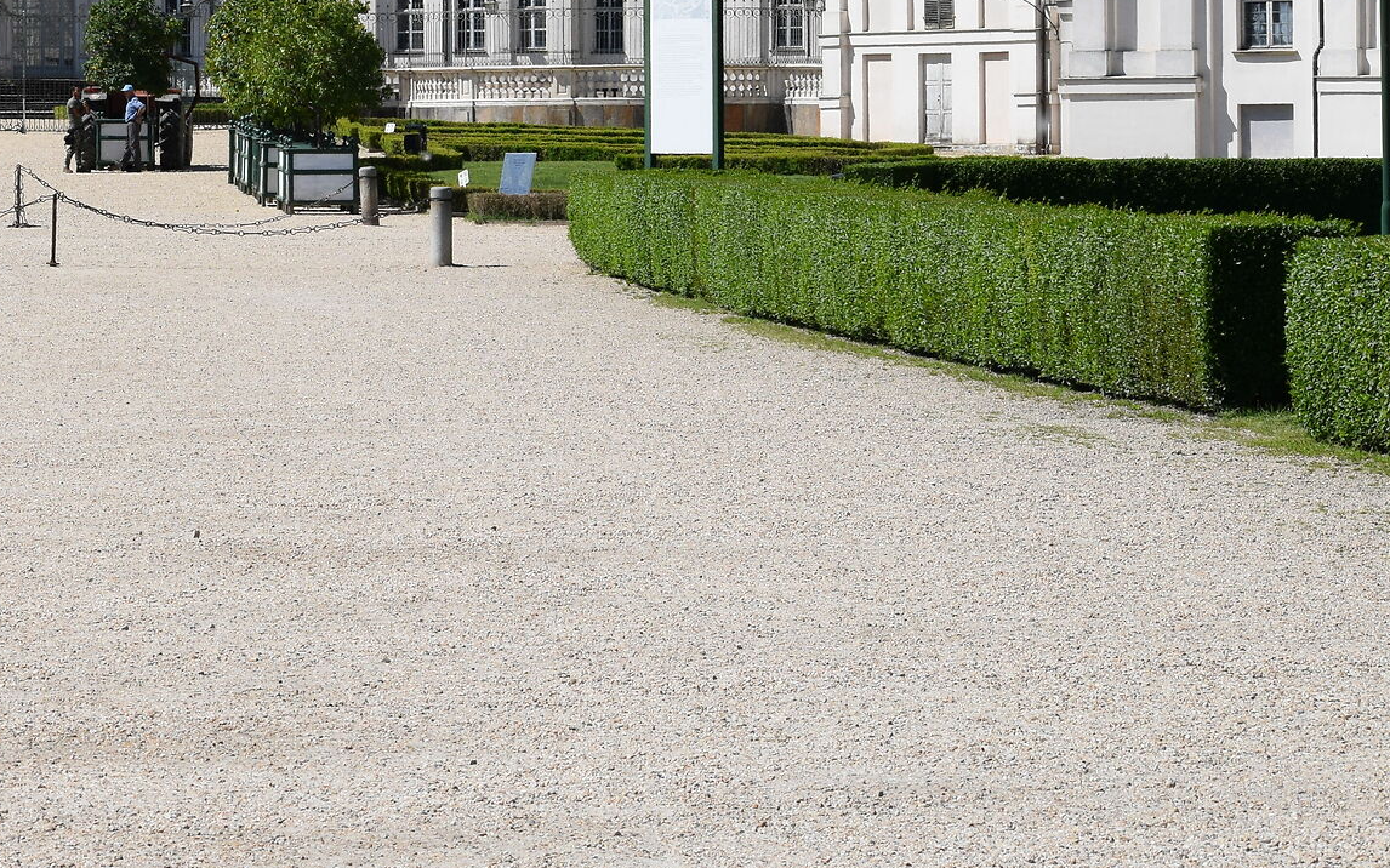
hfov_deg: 11.8
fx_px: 6669
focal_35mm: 176
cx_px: 1
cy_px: 2
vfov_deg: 7.4
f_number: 10
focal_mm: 55
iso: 200
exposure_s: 1/400
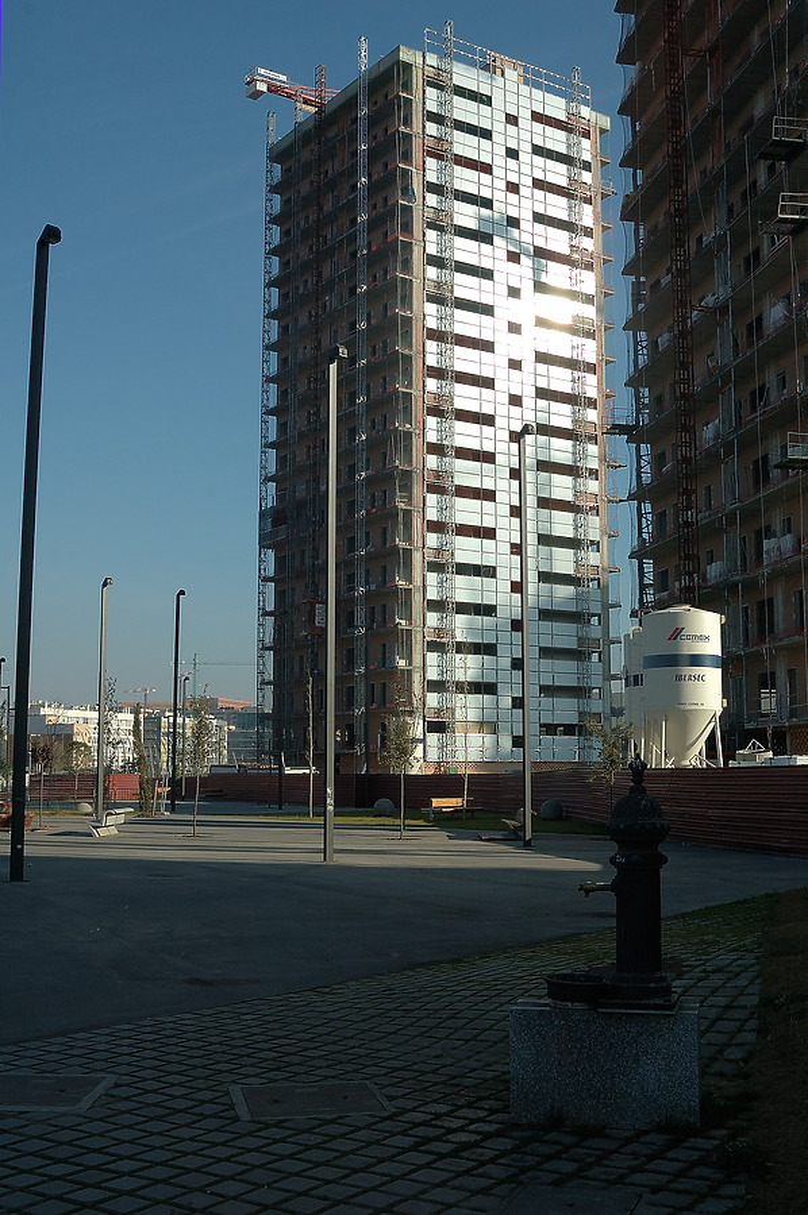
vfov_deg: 53.2
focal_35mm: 36
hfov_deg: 36.8
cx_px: 404
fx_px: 1215
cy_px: 608
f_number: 9
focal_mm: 24
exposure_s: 1/400
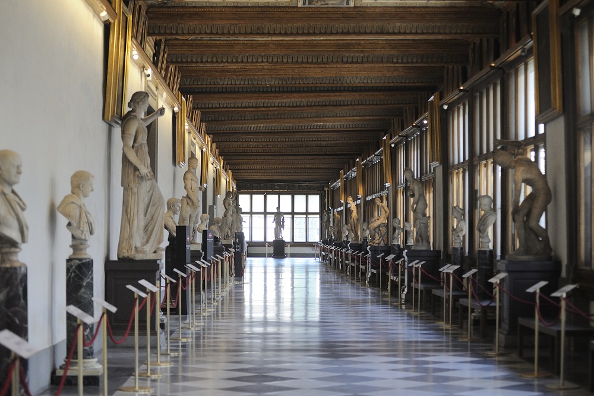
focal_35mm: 80
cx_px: 297
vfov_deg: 17.1
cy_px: 198
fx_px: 1319
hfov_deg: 25.4
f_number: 3.5
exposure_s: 1/500
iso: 4000
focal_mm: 80
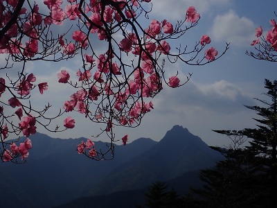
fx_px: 424
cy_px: 104
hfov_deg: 36.2
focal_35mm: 53
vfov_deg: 27.5
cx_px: 138
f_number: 13
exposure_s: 1/500
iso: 100
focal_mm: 9.61
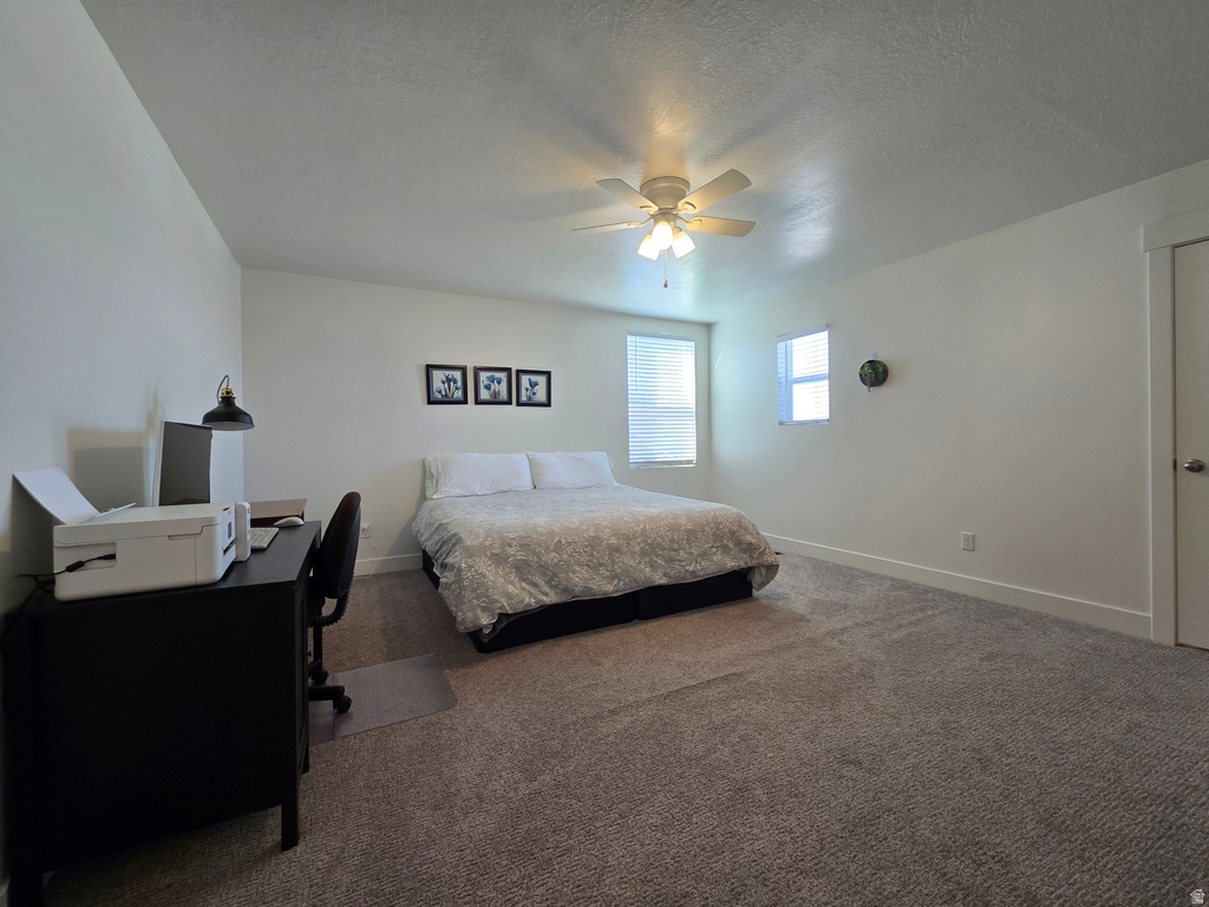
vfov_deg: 89.9
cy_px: 454
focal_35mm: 13
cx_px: 604
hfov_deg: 106.2
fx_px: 454
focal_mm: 2.2
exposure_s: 1/60
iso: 100
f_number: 2.2
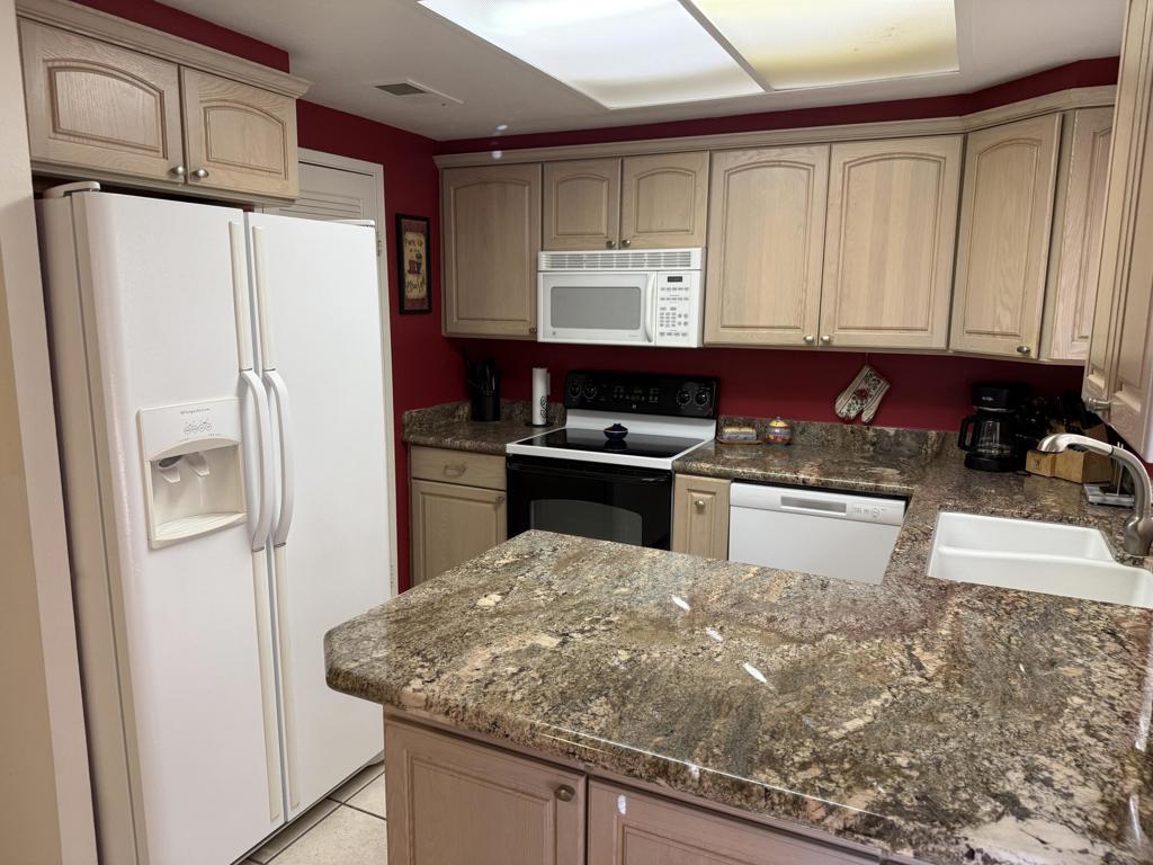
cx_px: 576
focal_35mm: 24
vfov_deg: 56.8
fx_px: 799
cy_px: 432
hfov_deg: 71.6
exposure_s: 1/120
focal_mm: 6.76
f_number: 1.78
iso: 200
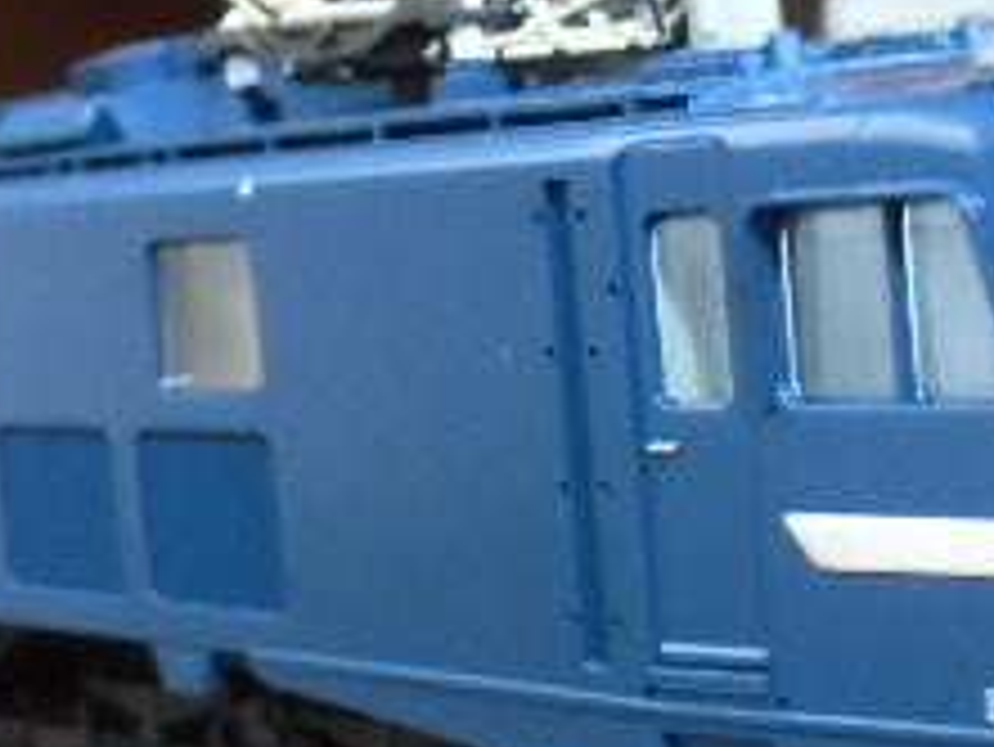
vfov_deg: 13.4
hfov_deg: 17.9
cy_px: 590
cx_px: 445
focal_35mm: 110
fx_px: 3160
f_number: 3.9
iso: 800
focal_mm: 6.67
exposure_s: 1/10
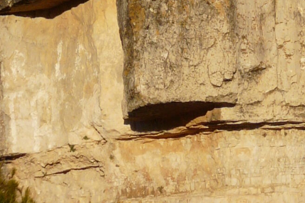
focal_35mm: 280
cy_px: -250
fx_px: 2371
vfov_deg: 4.8
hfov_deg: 7.3
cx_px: 391
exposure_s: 1/400
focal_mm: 11.4
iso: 100
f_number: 5.6
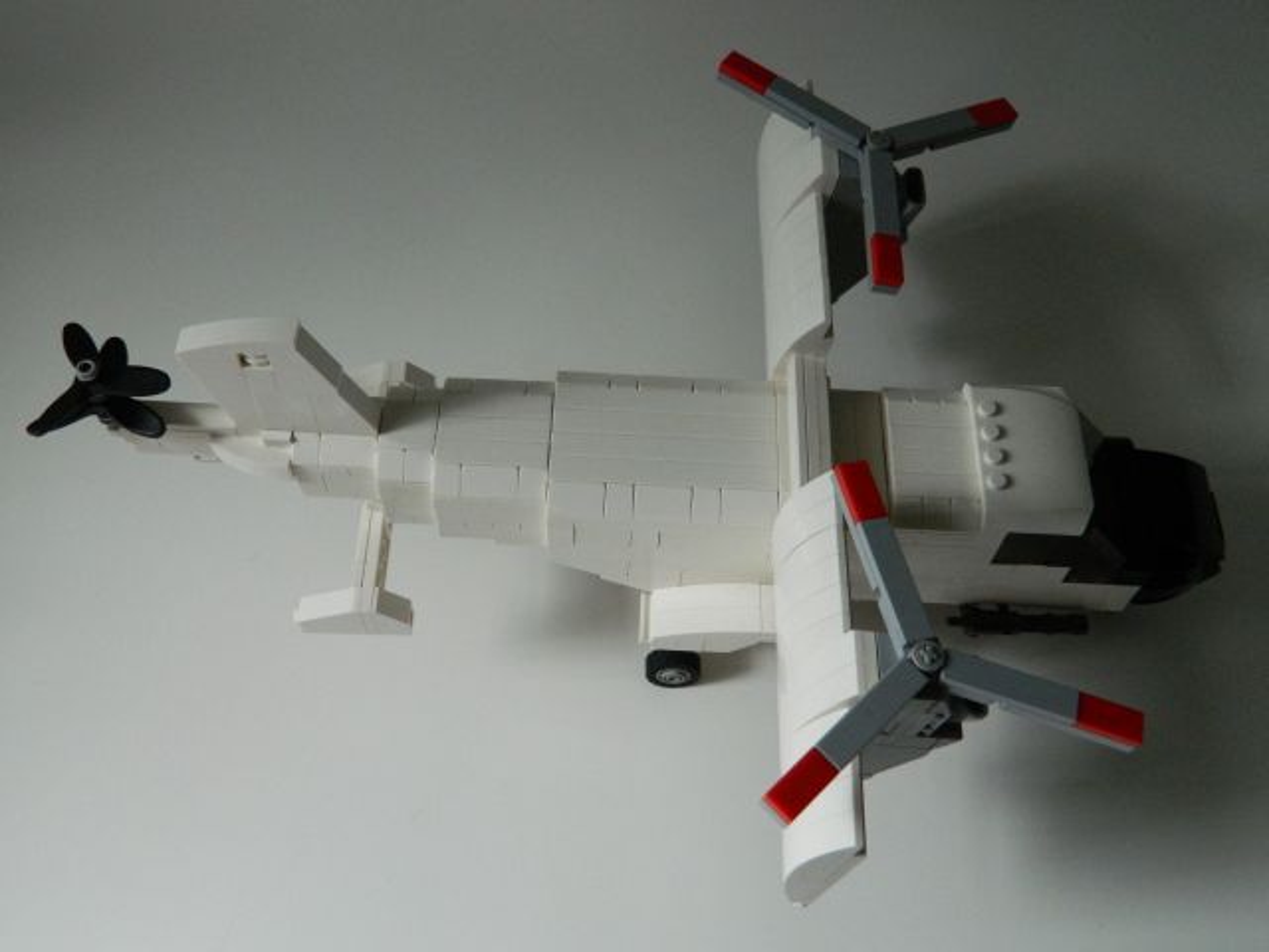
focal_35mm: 35
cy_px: 476
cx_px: 634
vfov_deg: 40.7
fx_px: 1283
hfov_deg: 52.6
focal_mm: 6.2
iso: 400
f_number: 3.3
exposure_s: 1/200
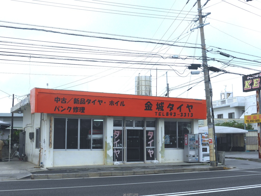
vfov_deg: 32.9
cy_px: 98
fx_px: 332
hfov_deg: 42.9
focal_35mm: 44
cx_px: 130
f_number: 4.1
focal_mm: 7.9
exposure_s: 1/500
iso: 100
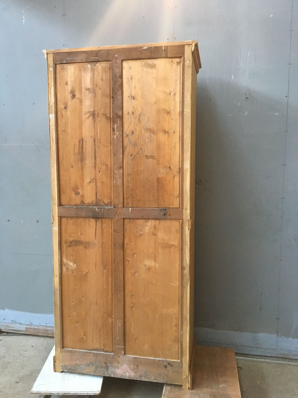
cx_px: 149
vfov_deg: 61.7
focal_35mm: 29
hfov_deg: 48.2
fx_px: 333
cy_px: 199
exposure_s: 1/25
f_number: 2.2
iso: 200
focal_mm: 4.15
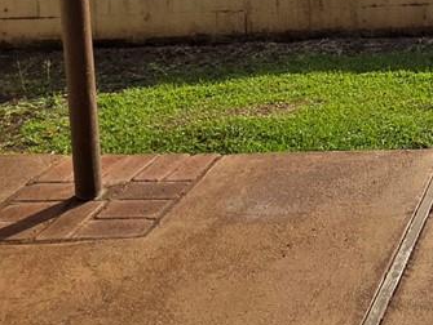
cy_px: -195
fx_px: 776
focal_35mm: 62
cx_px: 681
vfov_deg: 19.7
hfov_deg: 23.5
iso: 40
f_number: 1.9
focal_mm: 2.2
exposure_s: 1/3531
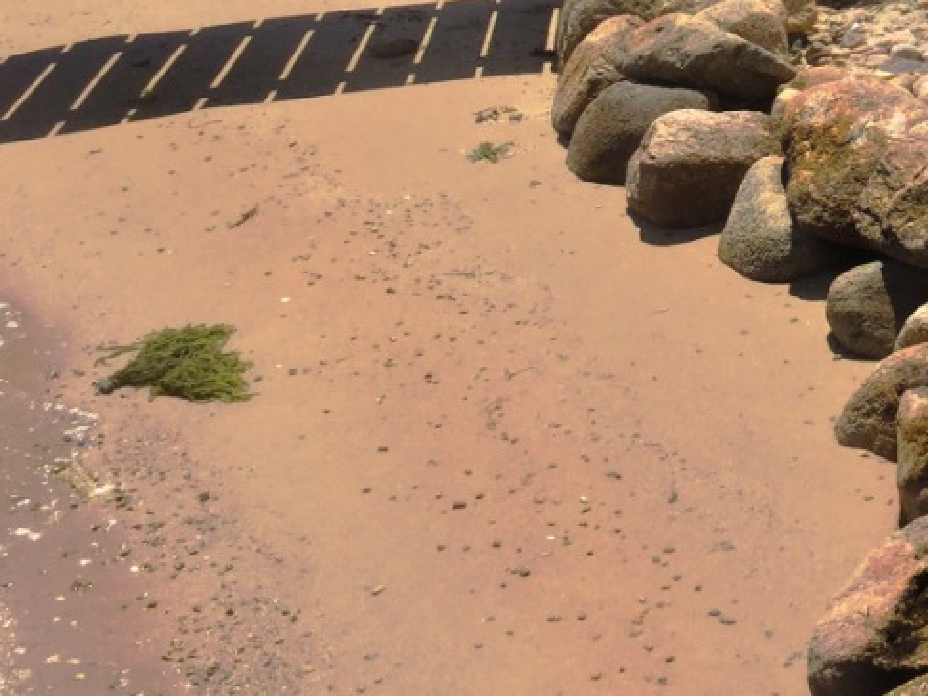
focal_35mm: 92
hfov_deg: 20.7
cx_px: 911
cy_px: -119
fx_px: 2467
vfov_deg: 15.5
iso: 25
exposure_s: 1/1698
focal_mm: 3.3
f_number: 2.4
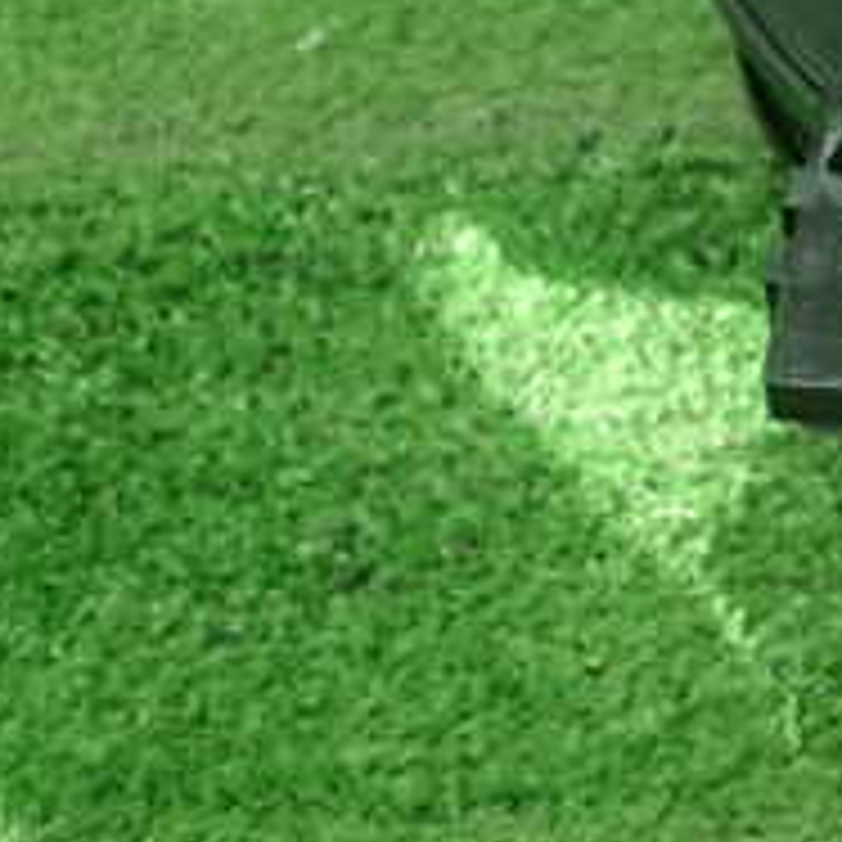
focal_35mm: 85
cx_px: 1180
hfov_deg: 18.5
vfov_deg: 20.2
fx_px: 2339
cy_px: 162
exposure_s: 1/125
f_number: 2.3
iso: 200
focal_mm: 5.5
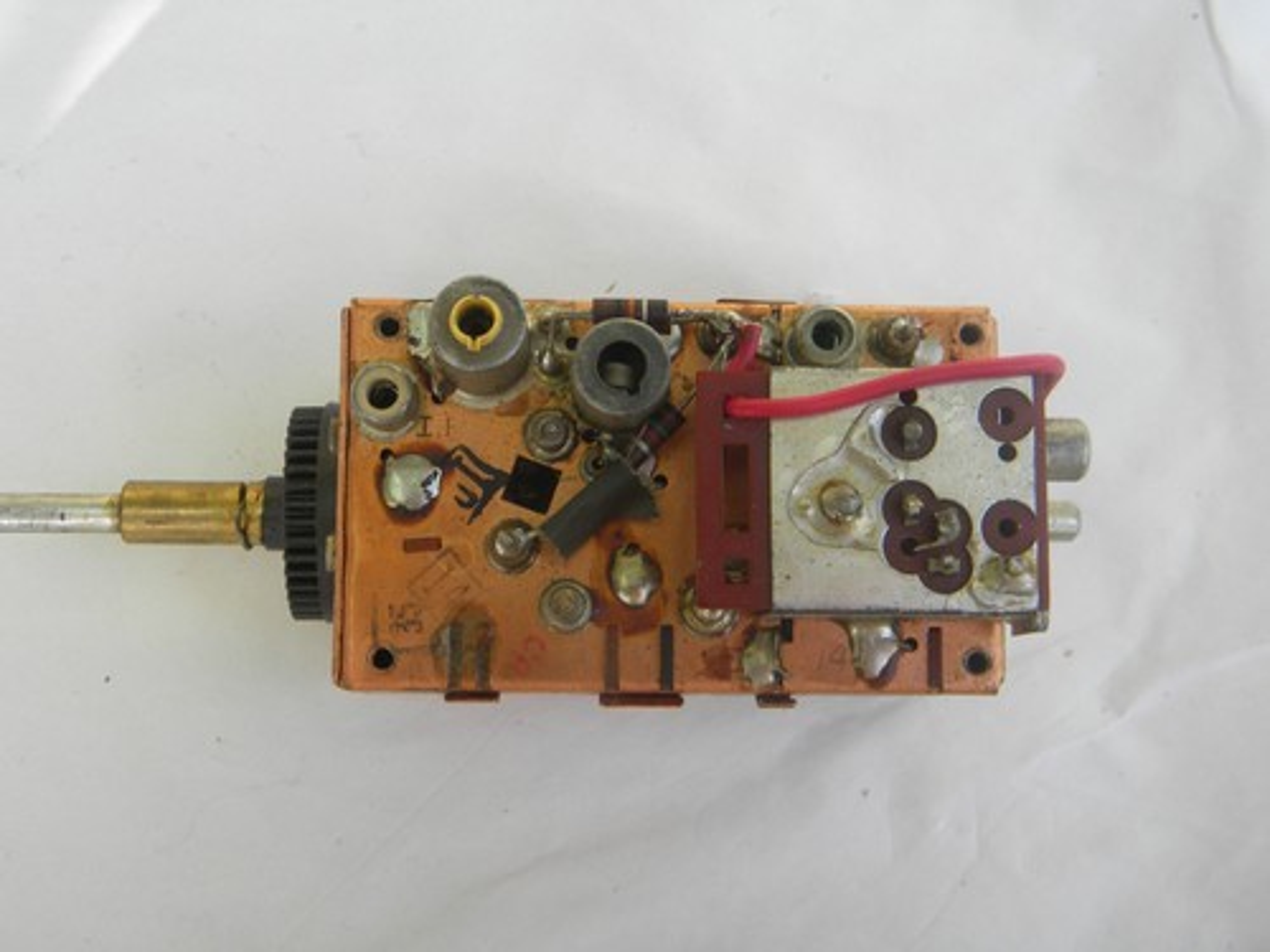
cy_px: 476
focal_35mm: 47
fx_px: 1724
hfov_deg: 40.4
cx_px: 635
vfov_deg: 30.9
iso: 80
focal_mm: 8.6
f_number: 3.9
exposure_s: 1/173
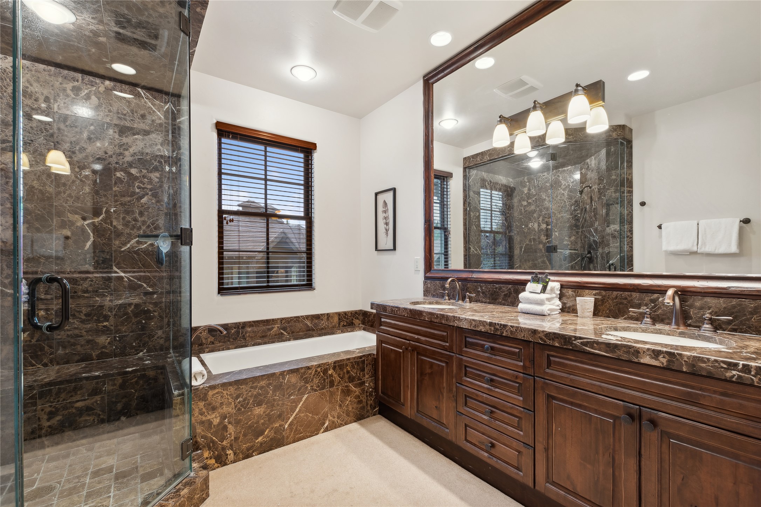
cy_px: 254
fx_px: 317
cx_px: 380
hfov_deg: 100.4
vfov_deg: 77.3
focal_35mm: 15
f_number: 6.3
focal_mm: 10
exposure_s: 1/2.5
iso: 100
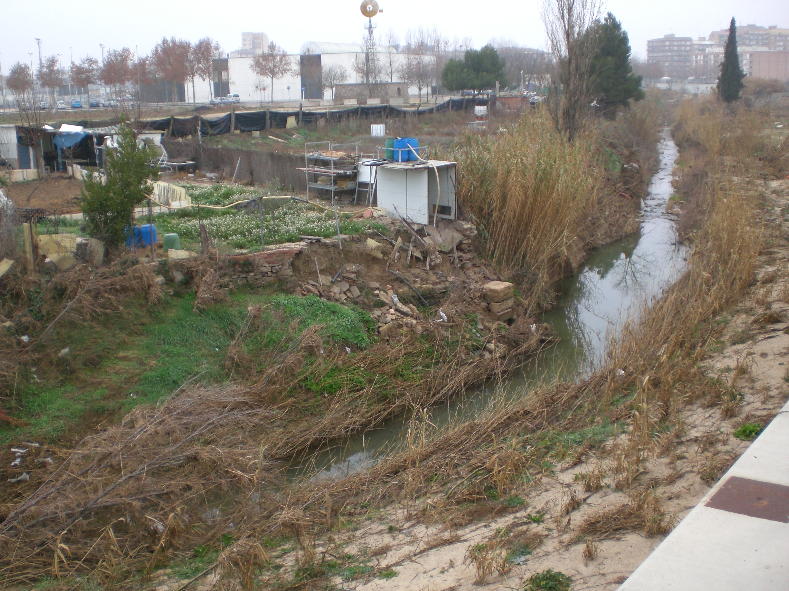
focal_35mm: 38
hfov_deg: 49.0
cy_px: 296
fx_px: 866
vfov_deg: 37.7
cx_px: 394
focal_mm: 6.3
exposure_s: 1/125
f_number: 3.1
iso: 100
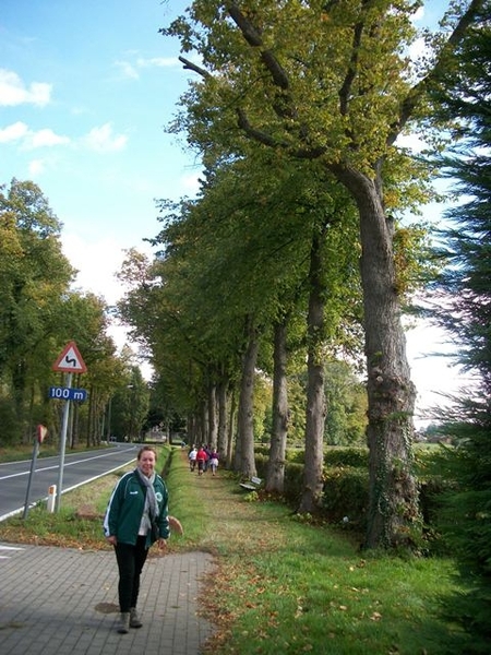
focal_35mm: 32
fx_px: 605
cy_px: 328
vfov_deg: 56.8
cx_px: 246
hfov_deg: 44.2
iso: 80
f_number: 2.9
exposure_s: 1/320
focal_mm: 5.7
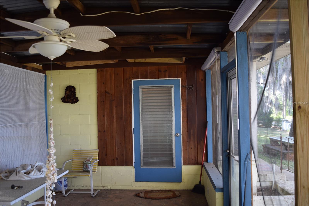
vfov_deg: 38.3
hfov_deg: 55.1
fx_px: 296
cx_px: 154
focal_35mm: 34
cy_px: 103
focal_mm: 23
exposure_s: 1/60
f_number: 4
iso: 400
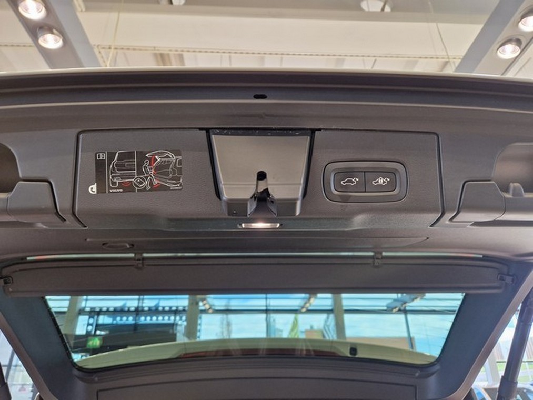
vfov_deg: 58.9
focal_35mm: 23
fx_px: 354
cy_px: 200
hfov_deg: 73.9
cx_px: 266
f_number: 1.8
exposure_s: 1/100
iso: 200
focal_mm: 5.4
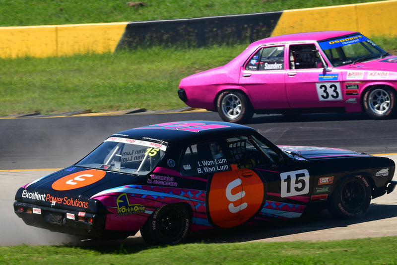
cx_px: 198
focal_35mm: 405
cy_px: 132
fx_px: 4468
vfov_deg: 3.4
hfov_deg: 5.1
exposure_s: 1/640
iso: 500
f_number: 13
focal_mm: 270
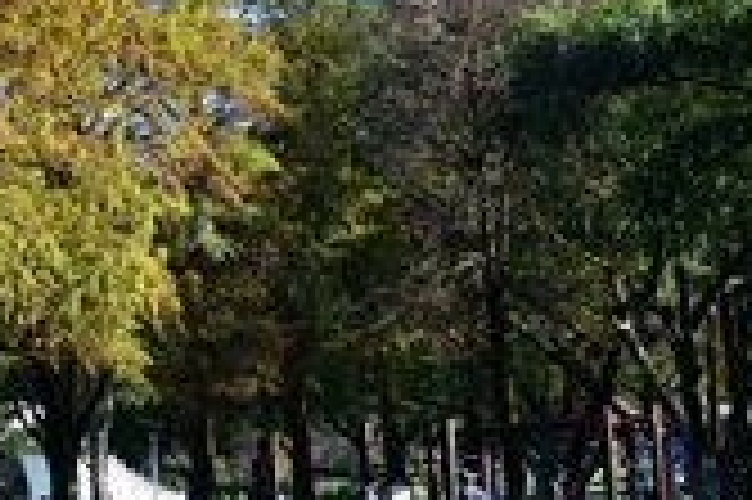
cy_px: 126
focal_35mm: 108
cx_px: 266
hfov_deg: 18.9
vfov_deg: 12.6
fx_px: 2254
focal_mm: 24
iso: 100
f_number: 5.6
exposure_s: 1/200
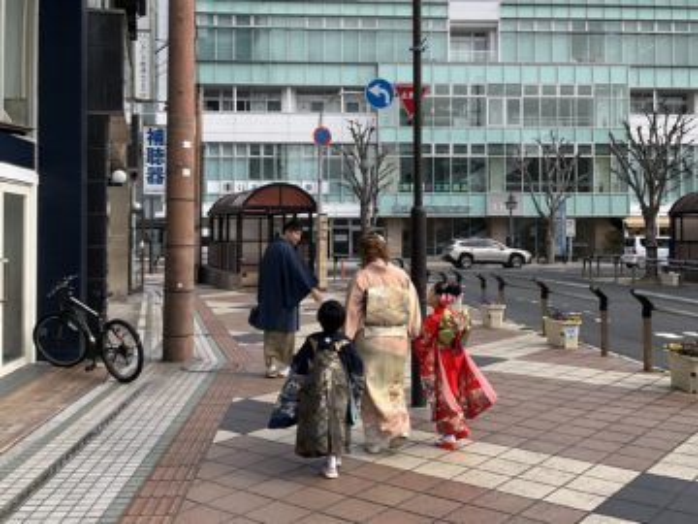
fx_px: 585
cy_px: 262
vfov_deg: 48.2
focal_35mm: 29
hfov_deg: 61.7
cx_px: 349
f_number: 1.8
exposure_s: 1/804
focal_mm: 3
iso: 25
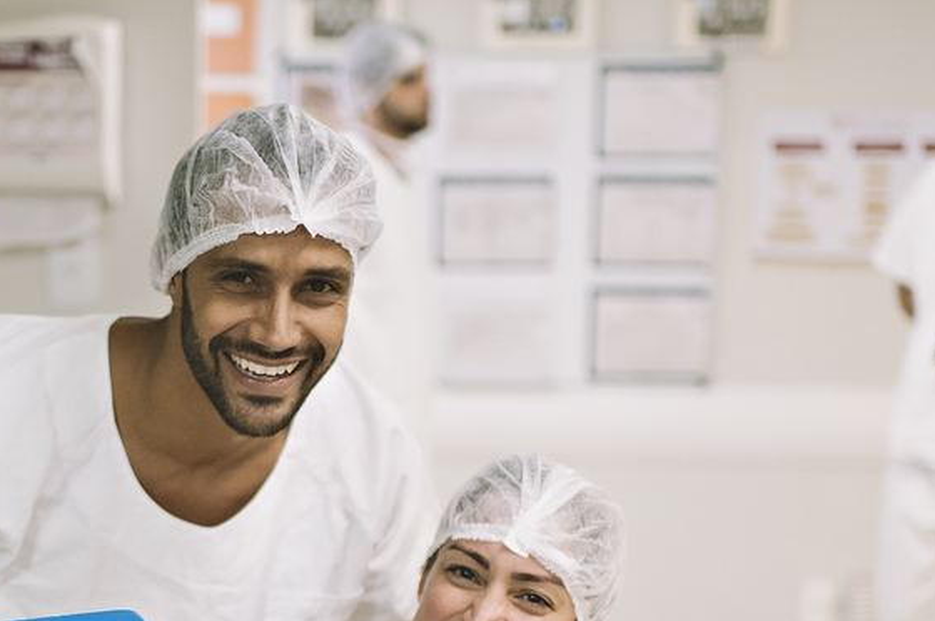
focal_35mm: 75
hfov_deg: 26.5
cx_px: 184
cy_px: 518
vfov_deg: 17.9
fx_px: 1946
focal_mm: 35
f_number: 1.4
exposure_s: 1/125
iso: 1250
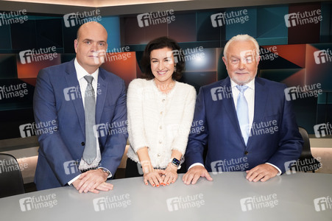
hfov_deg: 65.5
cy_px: 110
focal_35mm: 28
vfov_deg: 46.3
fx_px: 258
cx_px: 166
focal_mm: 28
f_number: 5.6
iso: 2000
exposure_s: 1/125
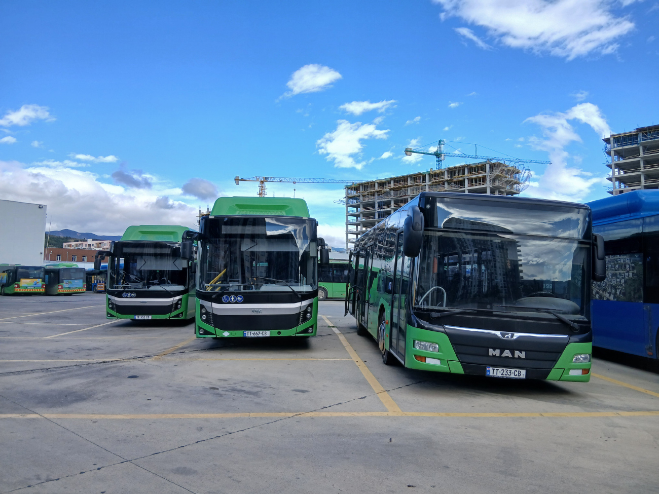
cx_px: 330
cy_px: 247
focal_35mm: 26
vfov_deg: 53.1
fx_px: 495
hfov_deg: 67.3
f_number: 1.8
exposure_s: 1/379
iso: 20
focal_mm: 3.98
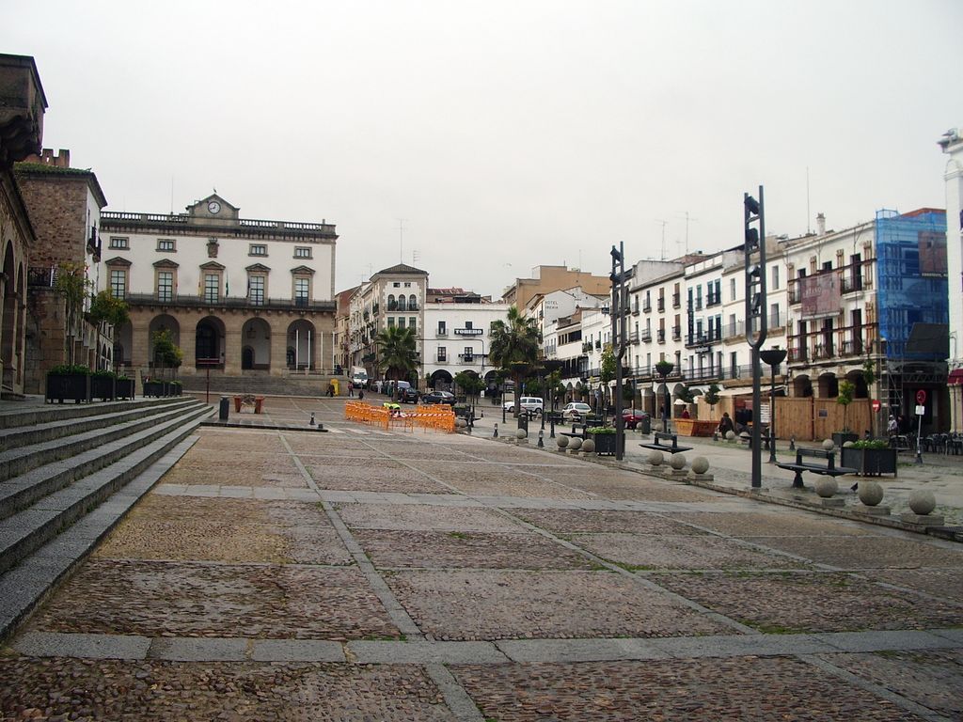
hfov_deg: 52.6
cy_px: 361
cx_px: 482
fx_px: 974
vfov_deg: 40.7
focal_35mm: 35
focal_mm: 5.8
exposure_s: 1/320
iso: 50
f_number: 4.3
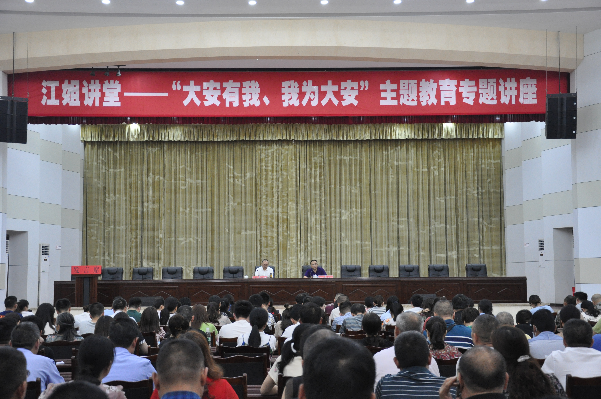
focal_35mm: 57
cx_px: 300
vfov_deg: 23.7
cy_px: 200
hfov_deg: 35.1
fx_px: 950
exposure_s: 1/50
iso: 1600
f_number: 4.5
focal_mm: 38
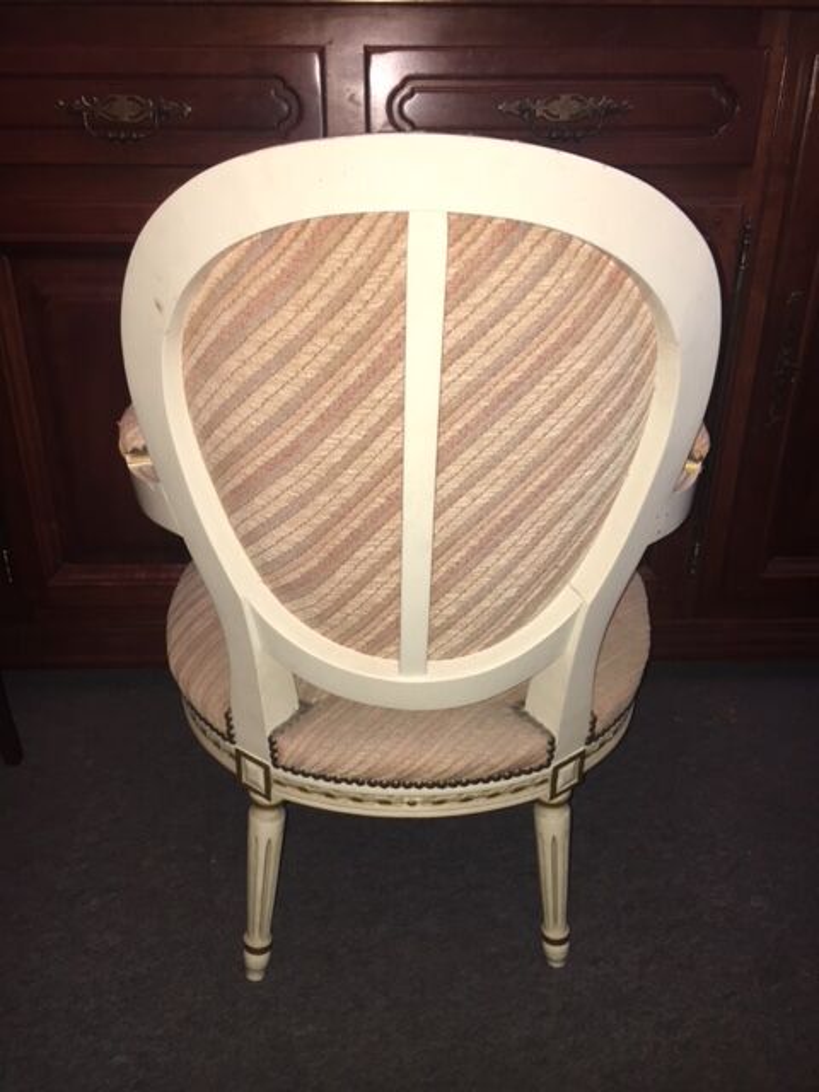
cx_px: 410
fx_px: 915
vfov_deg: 61.7
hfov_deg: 48.2
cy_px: 546
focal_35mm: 29
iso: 50
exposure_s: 1/17
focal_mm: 4.15
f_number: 2.2
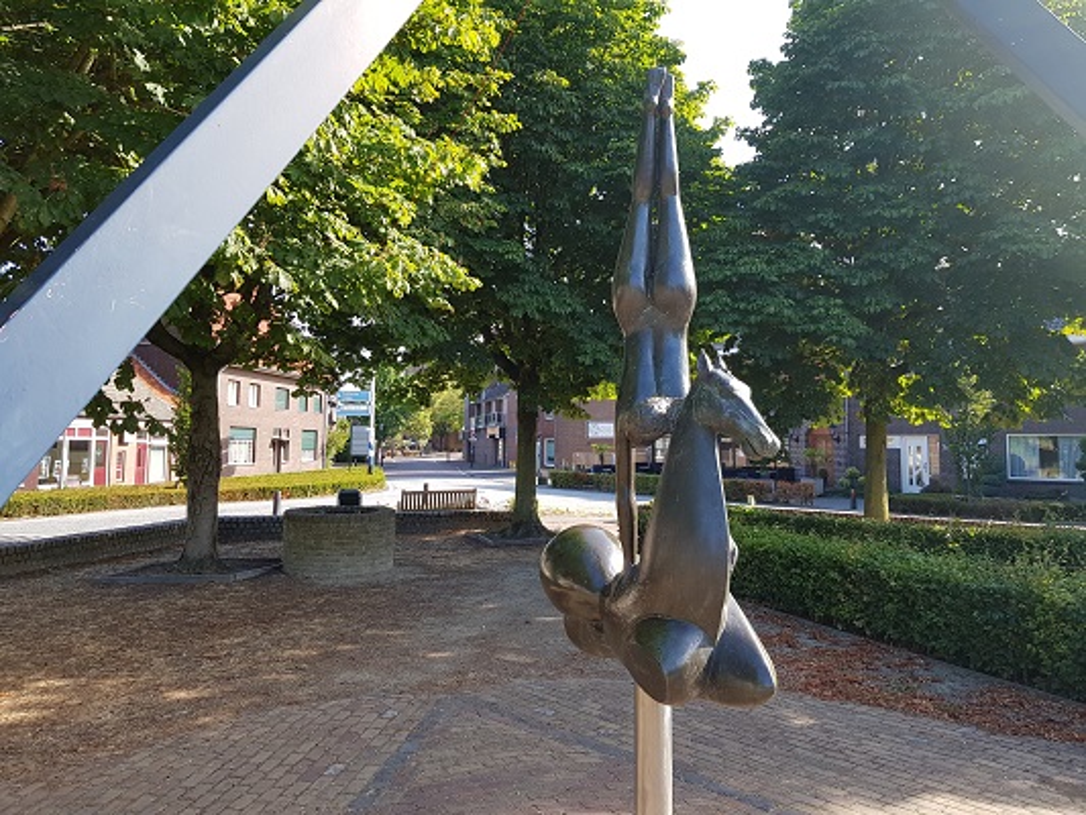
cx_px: 543
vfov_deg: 53.1
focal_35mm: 26
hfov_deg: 67.3
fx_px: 816
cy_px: 408
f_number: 1.7
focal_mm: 4.2
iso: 40
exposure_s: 1/358
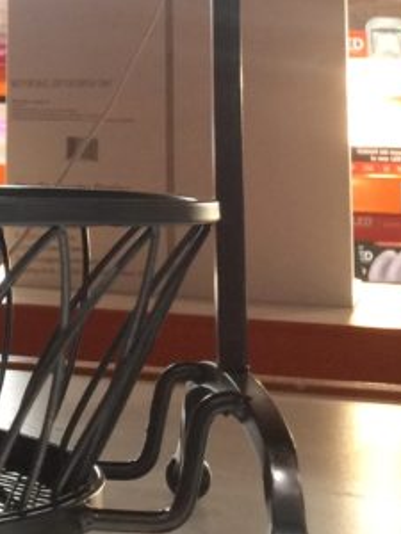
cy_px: -89
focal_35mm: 99
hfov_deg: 14.0
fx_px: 1529
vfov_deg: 18.9
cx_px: -201
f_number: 2.2
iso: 160
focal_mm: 4.15
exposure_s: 1/30
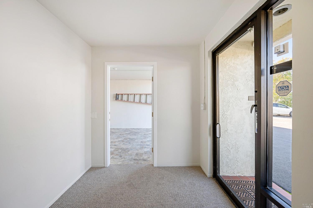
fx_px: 122
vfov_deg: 81.2
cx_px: 156
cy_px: 104
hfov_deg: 104.3
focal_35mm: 14
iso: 100
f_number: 8
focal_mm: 14
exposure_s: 1/8
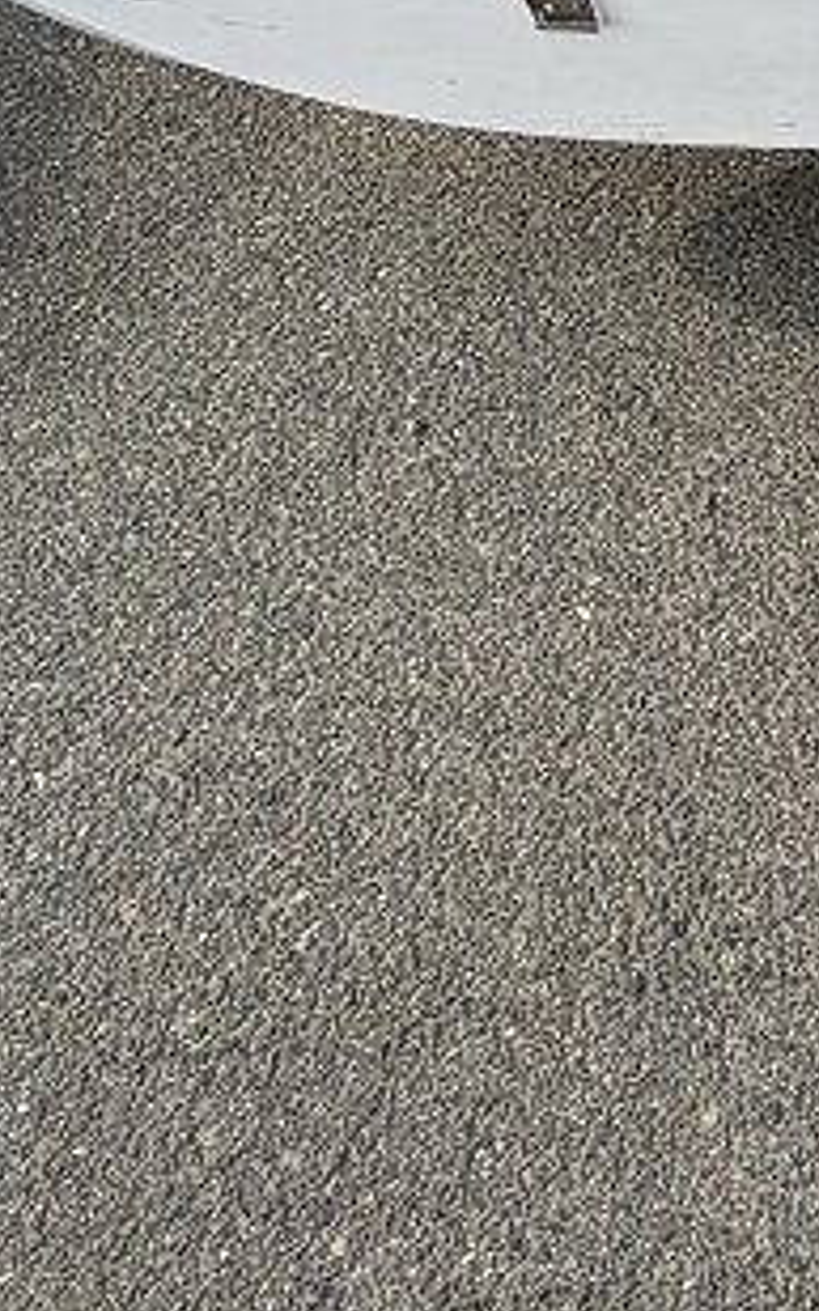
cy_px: -199
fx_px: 1715
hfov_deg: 20.9
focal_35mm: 48
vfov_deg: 34.7
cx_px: 1362
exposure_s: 1/770
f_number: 2.2
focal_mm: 2.22
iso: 40
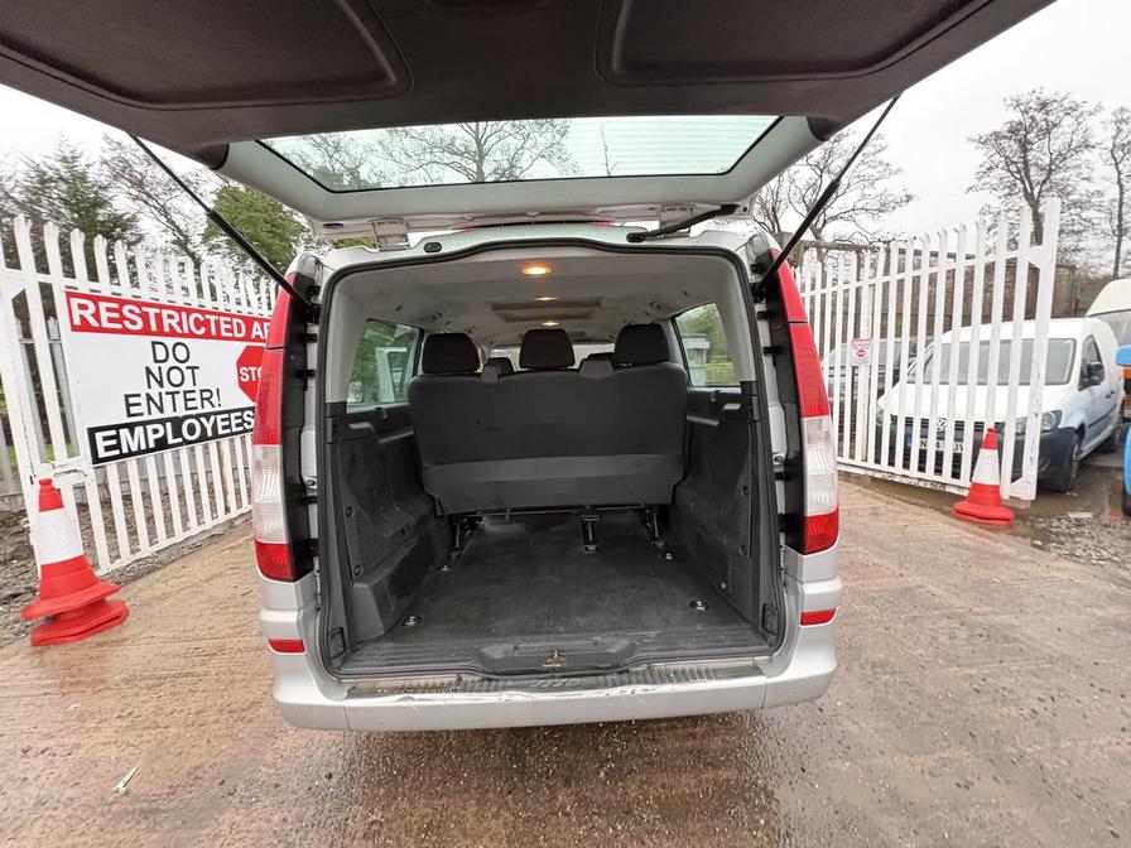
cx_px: 566
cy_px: 424
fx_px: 457
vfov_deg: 85.7
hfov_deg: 102.1
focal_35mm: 14
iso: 1000
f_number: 2.2
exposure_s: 1/40
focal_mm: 2.22
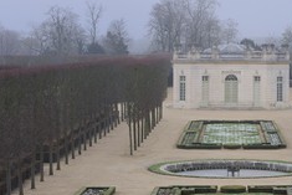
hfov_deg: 15.2
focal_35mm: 134
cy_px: 153
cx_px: 231
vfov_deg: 10.2
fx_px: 1088
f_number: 11
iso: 800
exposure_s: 1/160
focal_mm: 75
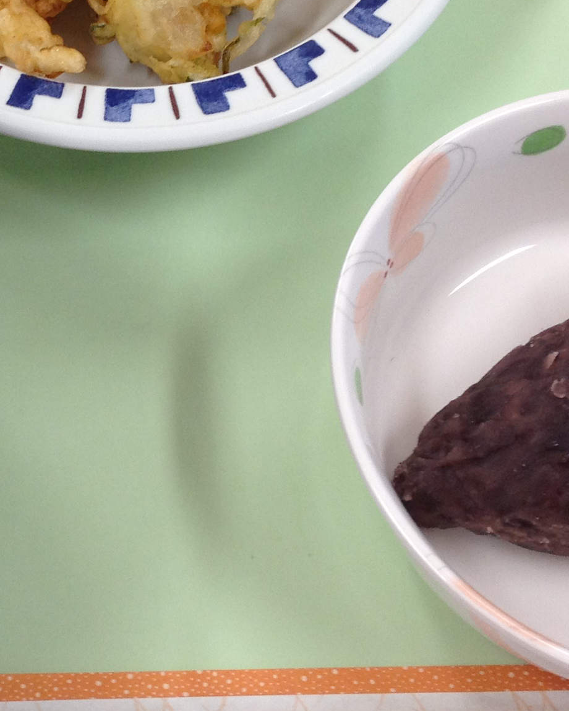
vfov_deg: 19.6
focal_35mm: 97
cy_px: 184
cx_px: 54
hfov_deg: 15.7
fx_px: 2042
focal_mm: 4.28
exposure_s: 1/40
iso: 80
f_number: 2.4
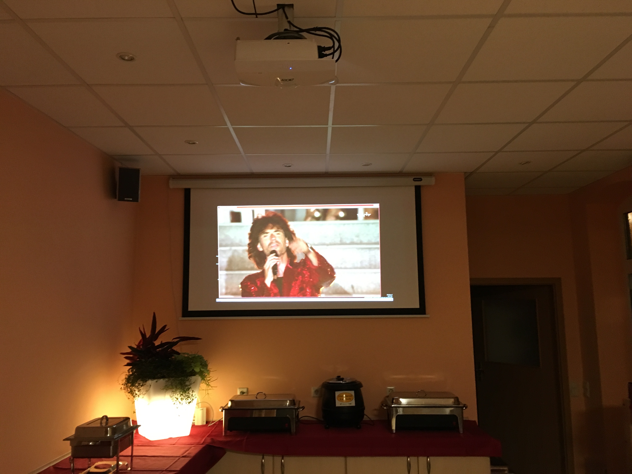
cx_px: 316
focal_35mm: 29
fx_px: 529
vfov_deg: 48.2
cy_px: 237
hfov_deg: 61.7
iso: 200
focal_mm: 4.15
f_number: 2.2
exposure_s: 1/20
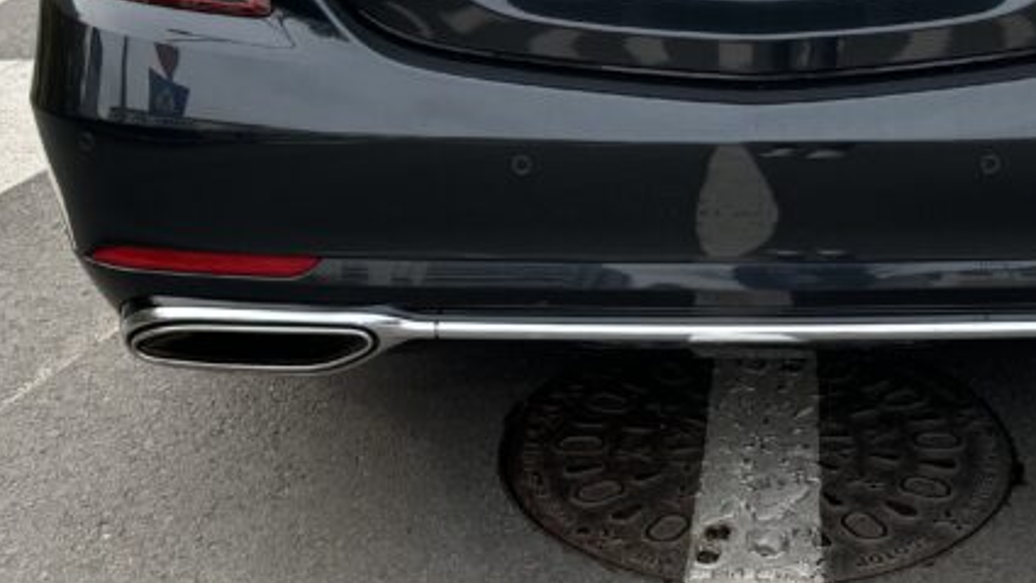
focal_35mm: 63
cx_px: 758
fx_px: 1731
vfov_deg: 18.4
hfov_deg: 32.8
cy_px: -51
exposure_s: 1/1094
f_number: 1.78
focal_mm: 6.86
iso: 80
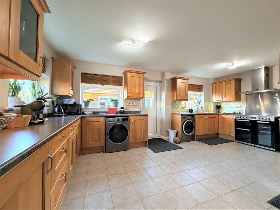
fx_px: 113
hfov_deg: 102.1
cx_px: 140
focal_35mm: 14
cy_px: 105
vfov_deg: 85.7
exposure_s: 1/50
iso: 320
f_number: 2.2
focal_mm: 2.22
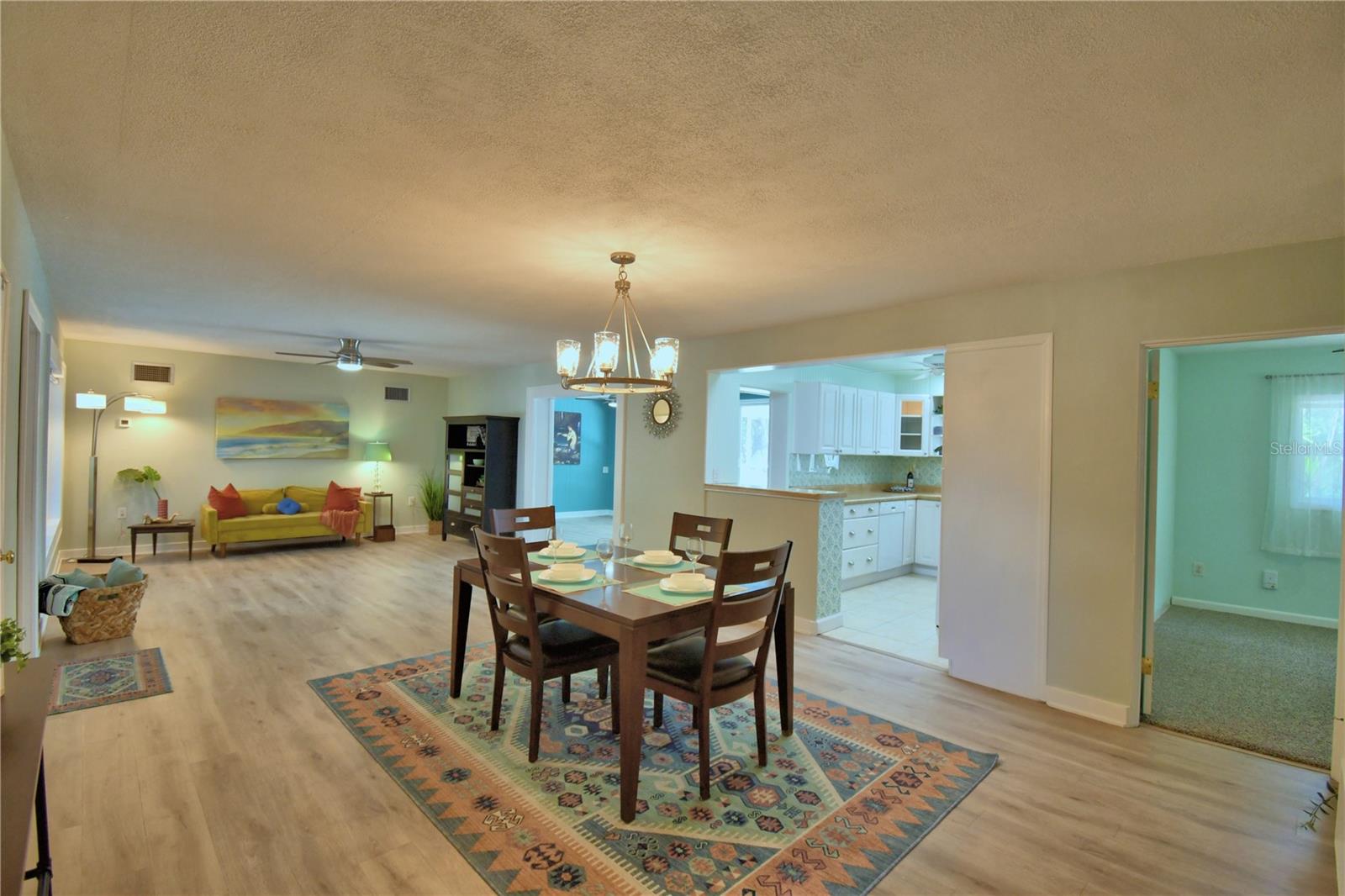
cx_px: 672
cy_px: 448
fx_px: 560
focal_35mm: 15
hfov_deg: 100.4
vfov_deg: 77.3
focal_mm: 10
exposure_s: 1/60
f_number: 4.5
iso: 400
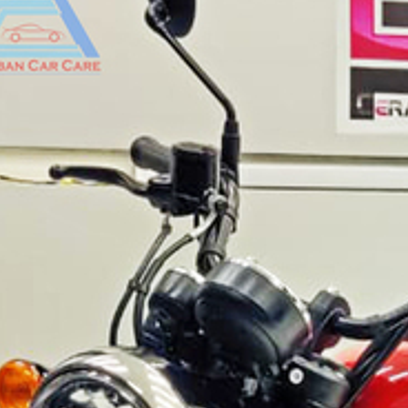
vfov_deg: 22.0
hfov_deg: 21.3
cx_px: 499
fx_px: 1000
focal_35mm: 75
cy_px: 432
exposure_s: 1/60
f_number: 2.2
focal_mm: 3.81
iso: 200
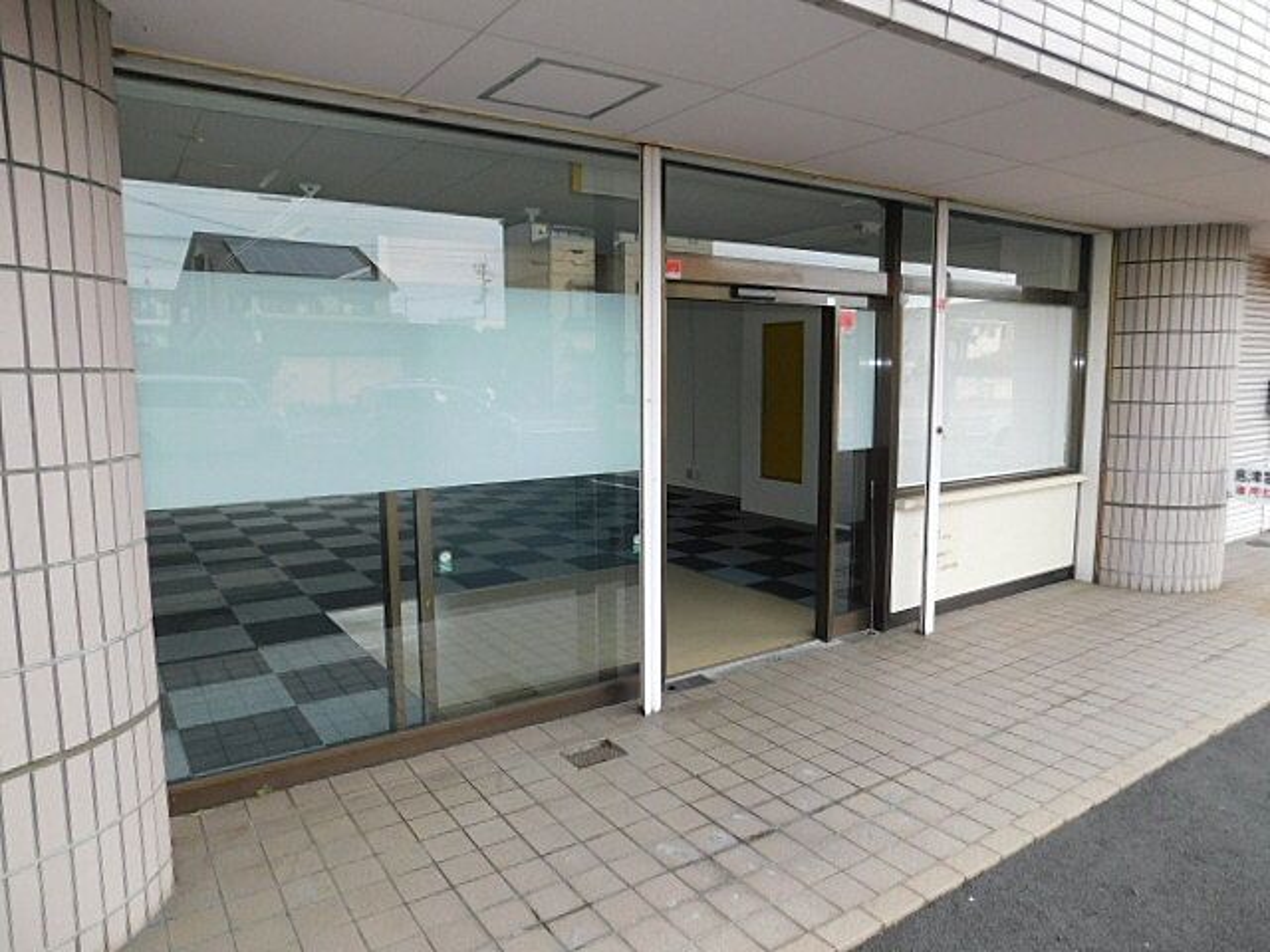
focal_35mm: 23
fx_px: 844
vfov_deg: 58.9
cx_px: 635
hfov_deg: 73.9
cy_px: 476
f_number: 3
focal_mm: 4
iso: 125
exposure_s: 1/250
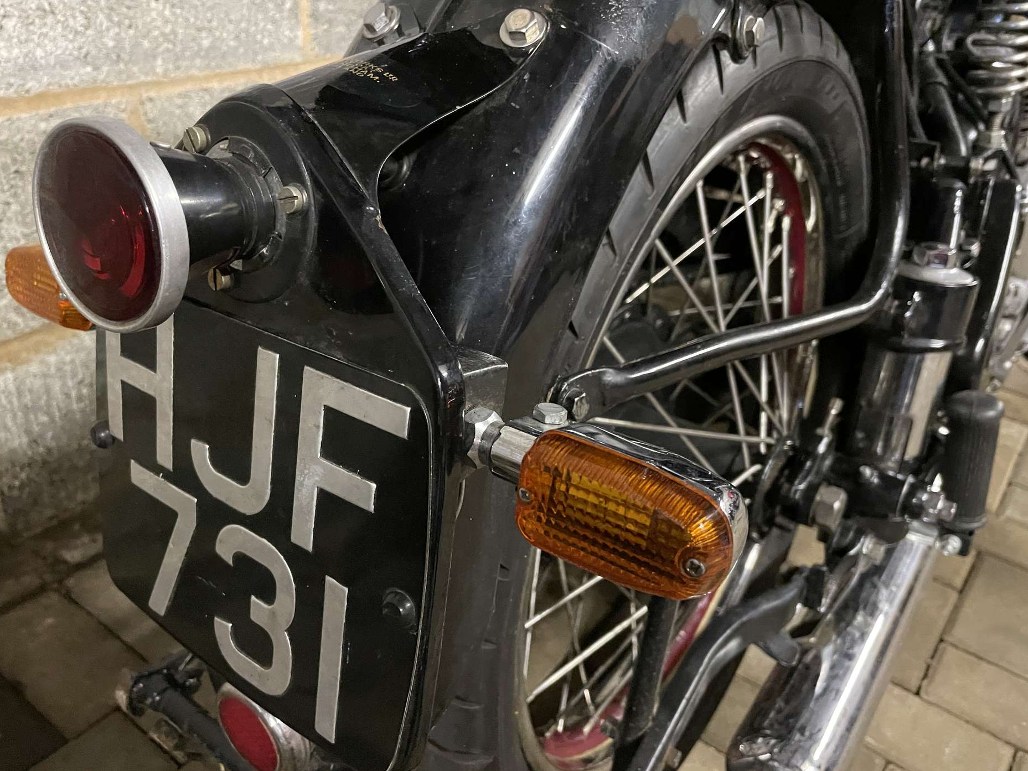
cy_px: 394
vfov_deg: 49.7
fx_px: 832
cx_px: 487
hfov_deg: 63.4
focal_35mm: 28
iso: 640
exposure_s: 1/25
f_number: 1.6
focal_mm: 4.2
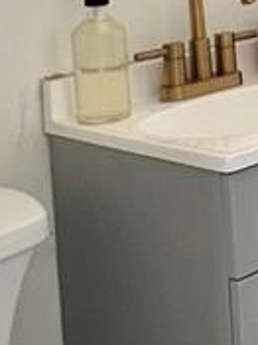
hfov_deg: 14.5
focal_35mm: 89
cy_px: -73
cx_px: 469
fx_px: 886
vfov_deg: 20.5
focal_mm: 1.57
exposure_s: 1/62
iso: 125
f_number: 1.8
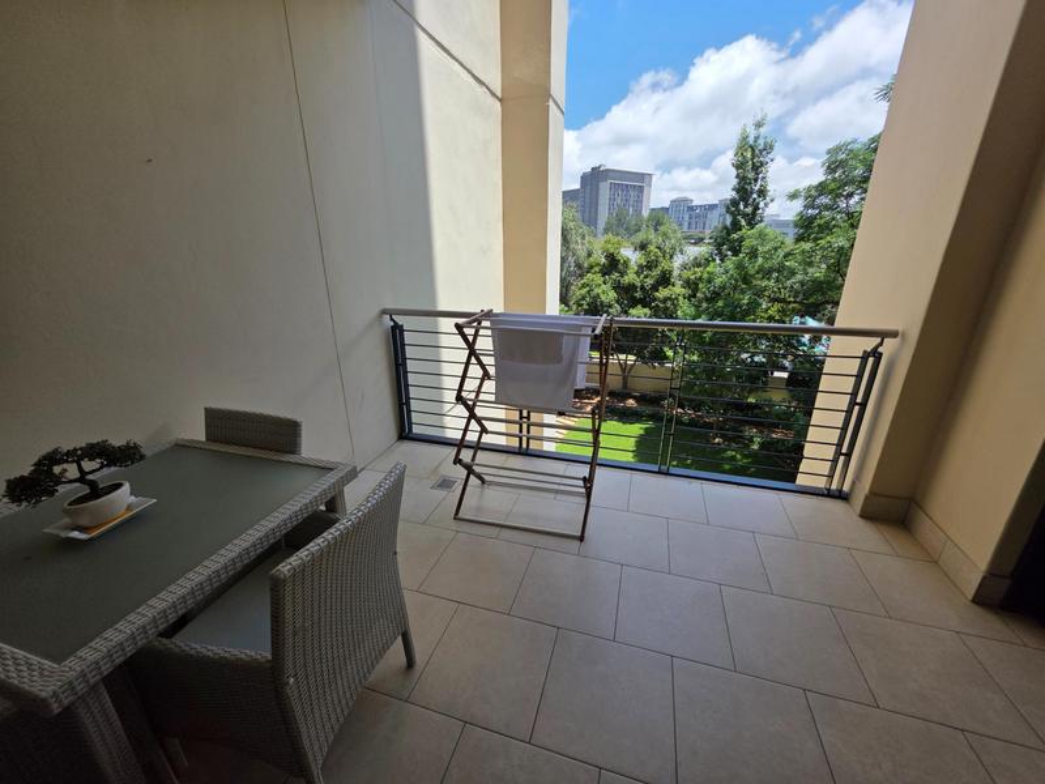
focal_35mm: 13
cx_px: 522
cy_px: 392
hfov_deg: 106.2
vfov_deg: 89.9
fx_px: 392
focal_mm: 2.2
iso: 40
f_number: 1.9
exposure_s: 1/1402
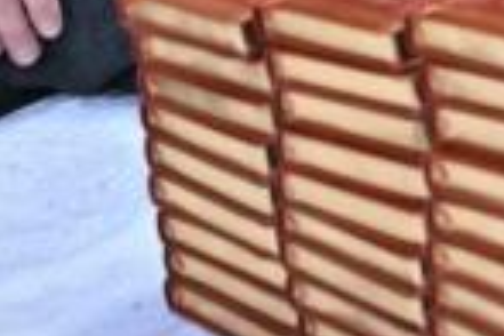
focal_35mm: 167
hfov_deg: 11.8
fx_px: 2338
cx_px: 761
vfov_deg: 7.6
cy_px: -502
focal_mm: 24
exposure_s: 1/125
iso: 1000
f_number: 4
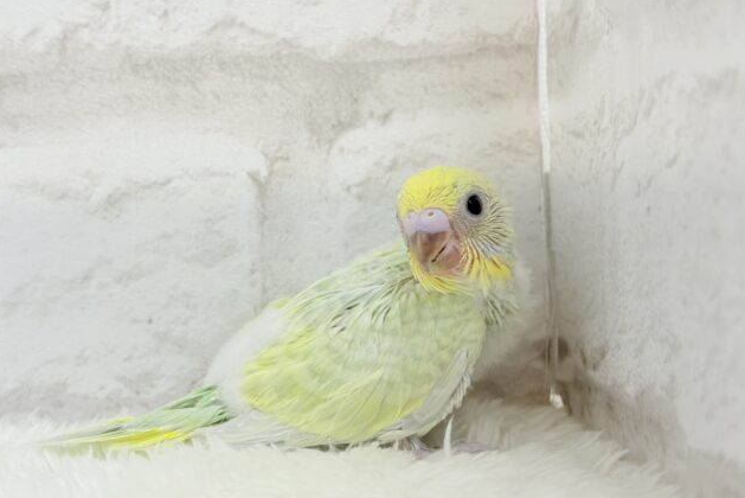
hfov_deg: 36.2
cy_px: 280
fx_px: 1139
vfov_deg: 24.6
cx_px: 373
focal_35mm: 55
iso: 100
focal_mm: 5.96
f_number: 1.6
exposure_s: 1/100
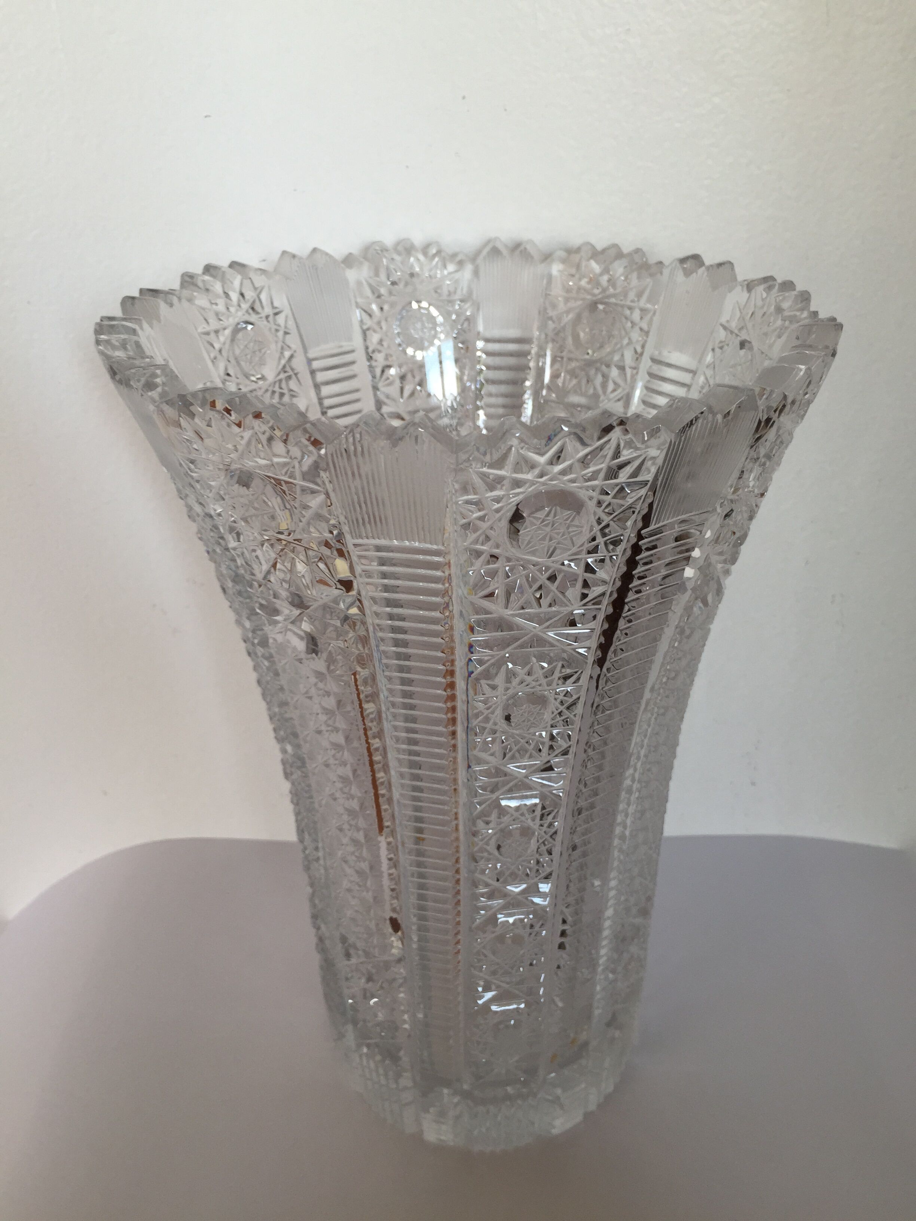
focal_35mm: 29
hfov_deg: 48.2
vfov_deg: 61.7
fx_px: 1023
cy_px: 610
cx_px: 458
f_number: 2.2
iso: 40
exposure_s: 1/60
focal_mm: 4.15
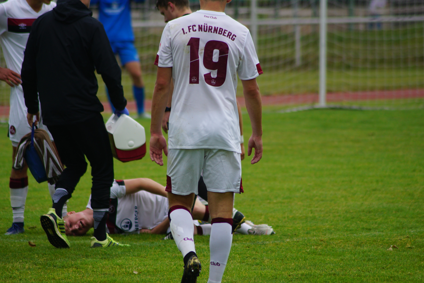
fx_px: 4946
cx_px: 212
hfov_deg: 4.9
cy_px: 142
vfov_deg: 3.3
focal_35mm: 420
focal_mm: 280
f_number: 5.6
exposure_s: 1/500
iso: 250
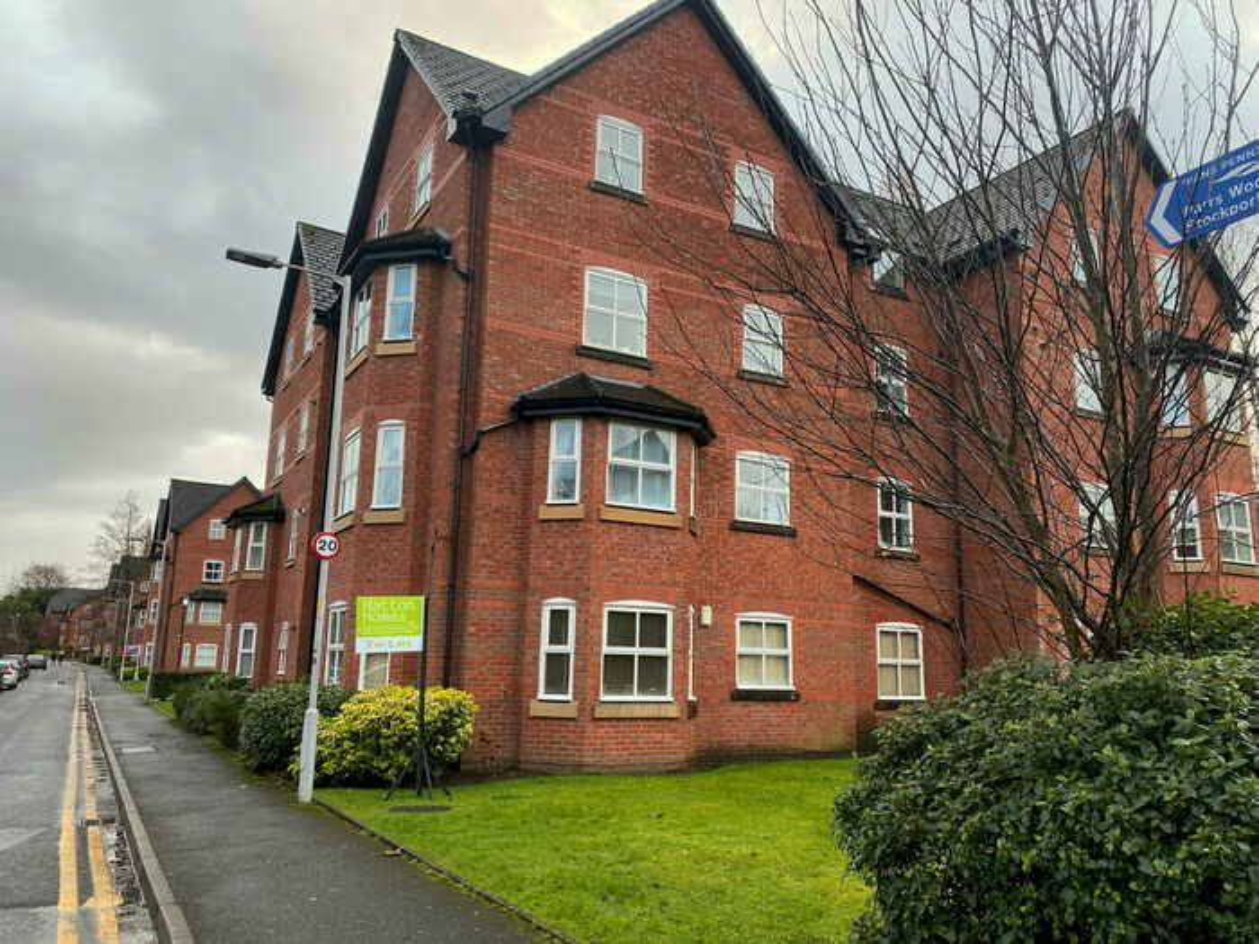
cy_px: 472
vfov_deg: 53.1
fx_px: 946
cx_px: 630
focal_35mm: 26
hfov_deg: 67.3
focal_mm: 4.25
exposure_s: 1/233
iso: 32
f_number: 1.8
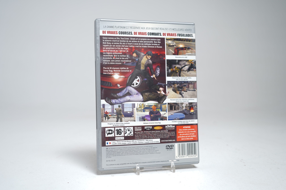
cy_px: 95
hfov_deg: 50.7
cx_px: 143
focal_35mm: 38
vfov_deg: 35.1
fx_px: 302
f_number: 5.6
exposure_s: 1/4
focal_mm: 38
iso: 64
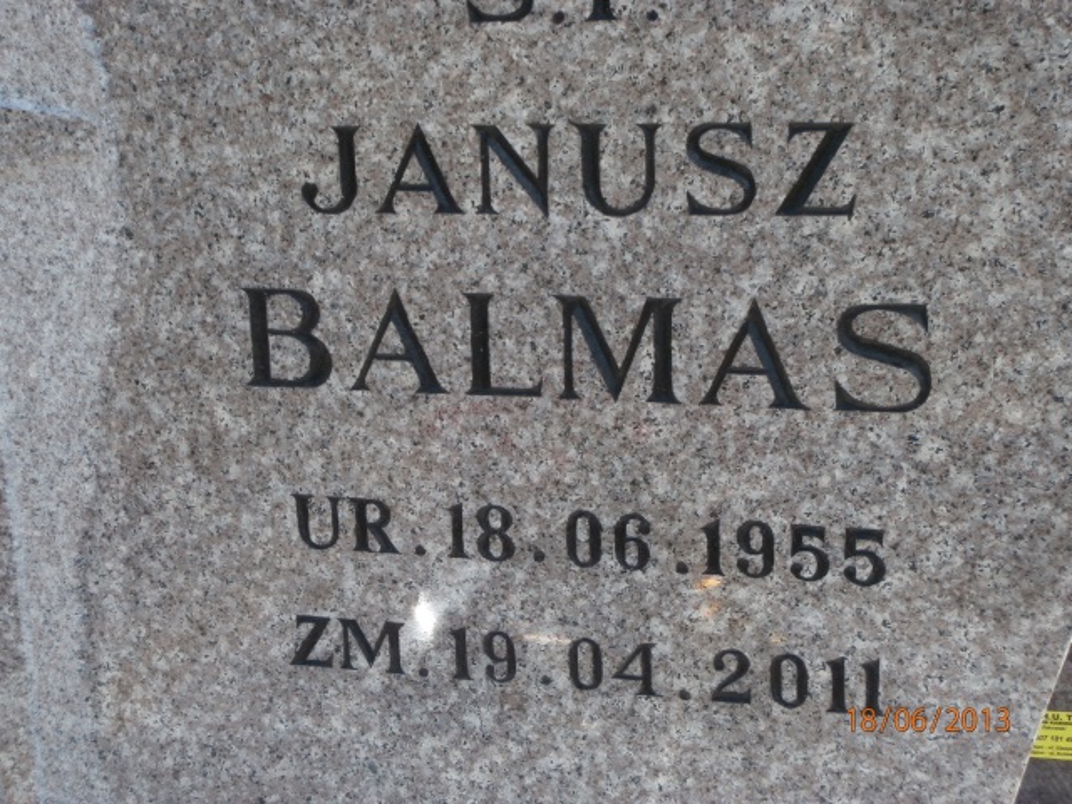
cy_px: 402
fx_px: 1765
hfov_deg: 33.8
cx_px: 536
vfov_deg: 25.7
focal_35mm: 57
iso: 100
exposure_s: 1/250
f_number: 4.5
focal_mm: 10.11
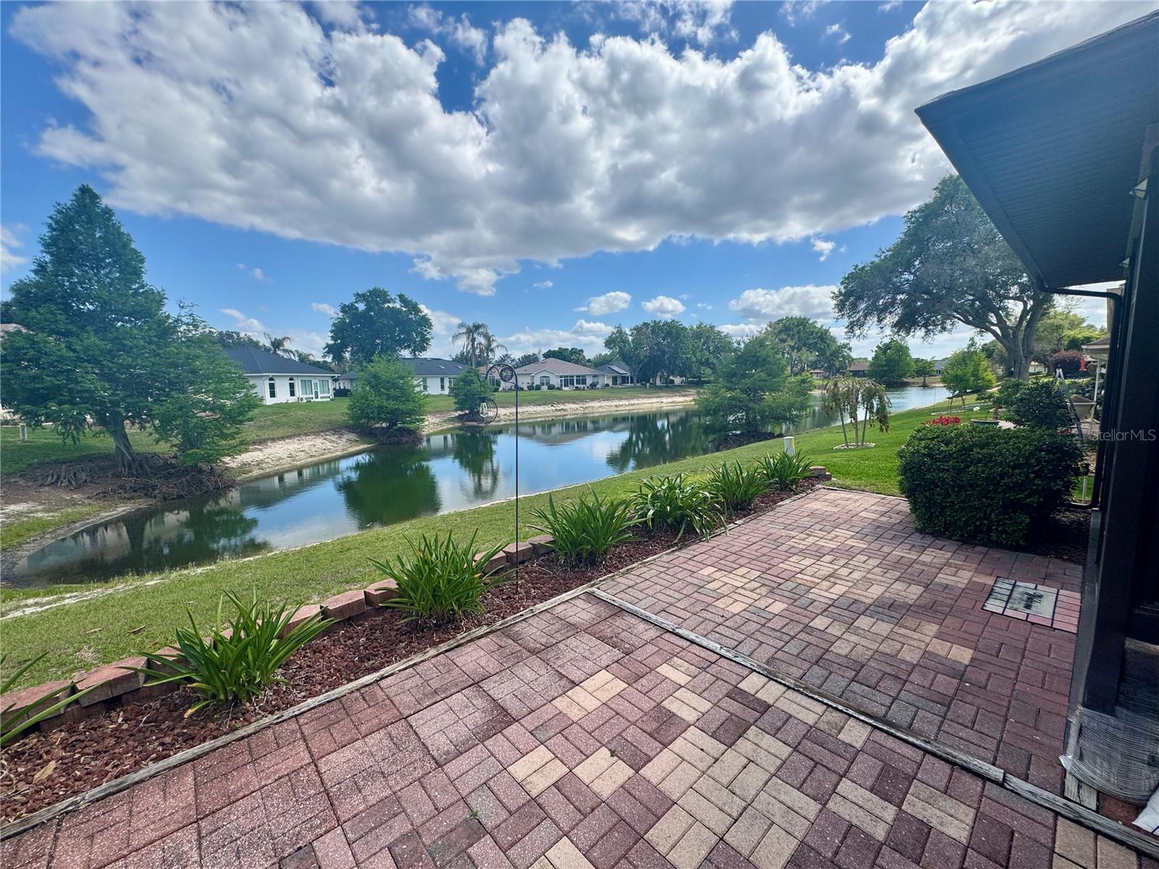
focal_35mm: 14
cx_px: 580
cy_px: 434
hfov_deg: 102.1
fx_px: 469
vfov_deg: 85.7
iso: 50
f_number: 2.2
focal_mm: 2.22
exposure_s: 1/1709
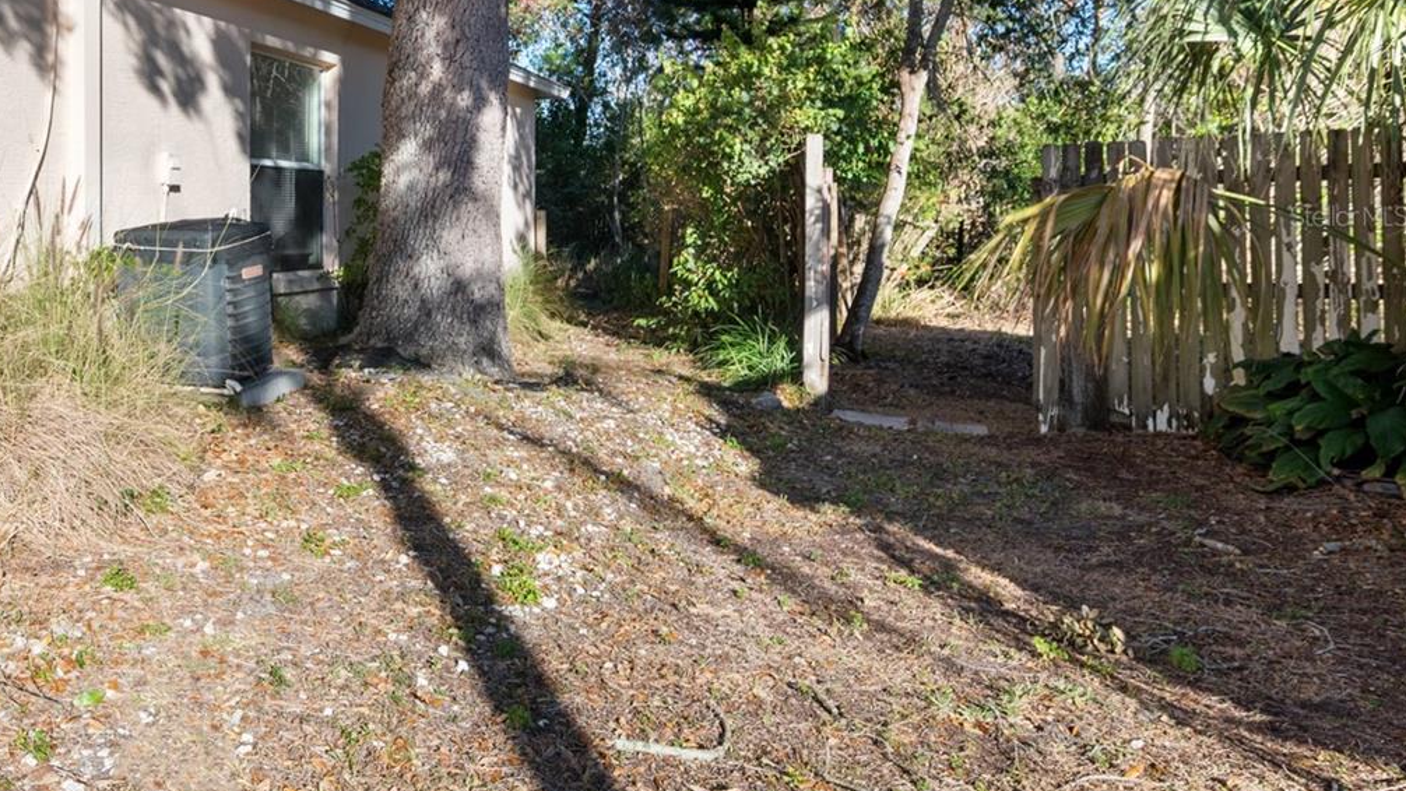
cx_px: 296
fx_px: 1150
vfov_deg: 37.2
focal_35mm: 31
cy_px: 216
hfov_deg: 58.4
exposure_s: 1/160
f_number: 6.3
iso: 250
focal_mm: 18.5
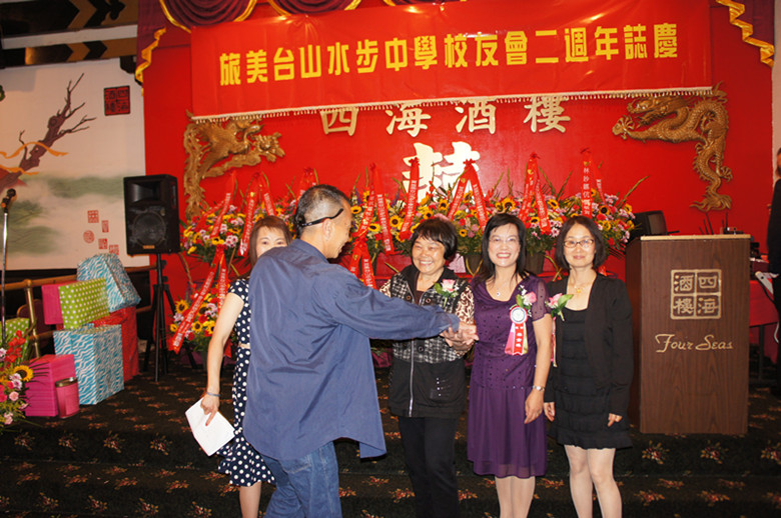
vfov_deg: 47.8
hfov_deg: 67.4
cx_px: 390
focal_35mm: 27
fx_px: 585
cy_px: 259
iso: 200
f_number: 3.5
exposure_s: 1/30
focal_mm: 18
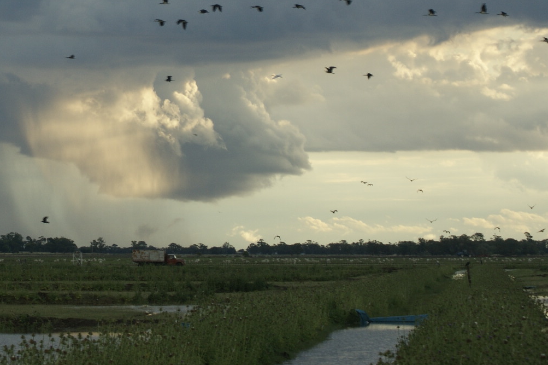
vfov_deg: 7.2
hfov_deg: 10.9
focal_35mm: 188
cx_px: 45
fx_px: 2861
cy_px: -28
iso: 100
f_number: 8
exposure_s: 1/125
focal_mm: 55
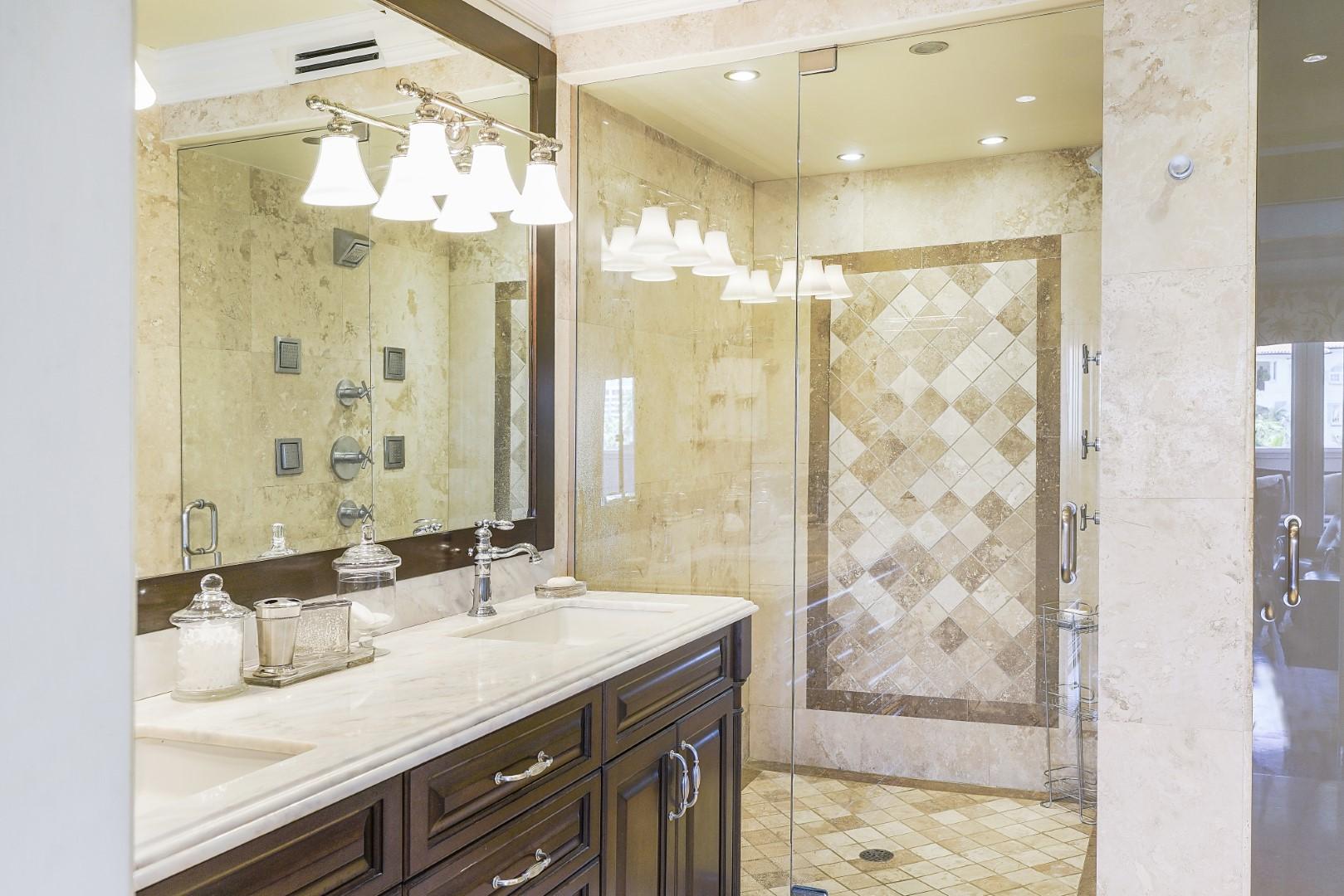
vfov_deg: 45.0
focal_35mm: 29
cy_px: 448
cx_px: 672
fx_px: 1083
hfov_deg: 63.6
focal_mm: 29
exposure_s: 1/10
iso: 320
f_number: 8
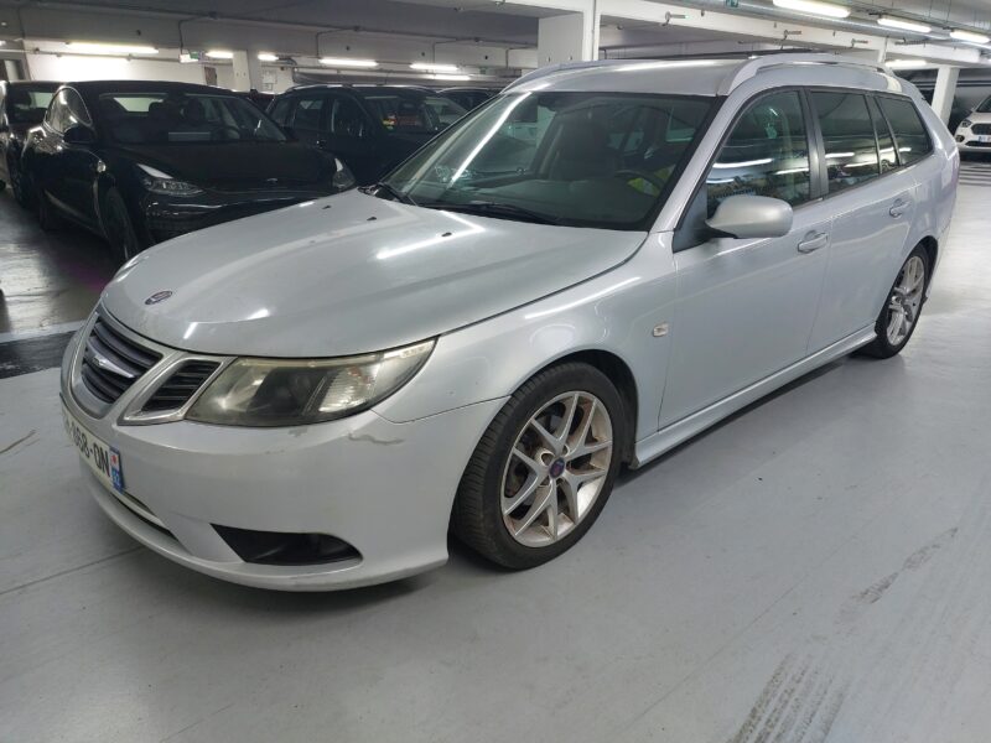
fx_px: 716
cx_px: 496
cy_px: 372
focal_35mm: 25
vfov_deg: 54.9
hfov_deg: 69.4
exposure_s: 1/50
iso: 200
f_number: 1.8
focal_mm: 5.23
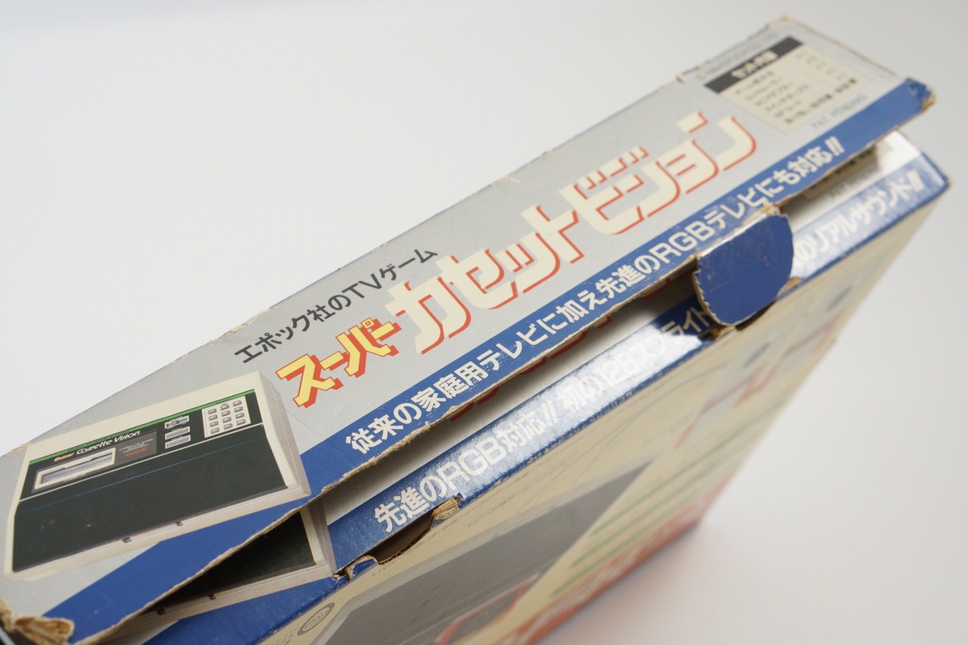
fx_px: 2017
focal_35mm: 75
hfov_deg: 27.0
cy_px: 322
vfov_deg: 18.2
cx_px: 484
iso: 800
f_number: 6.3
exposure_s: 1/80
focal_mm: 50
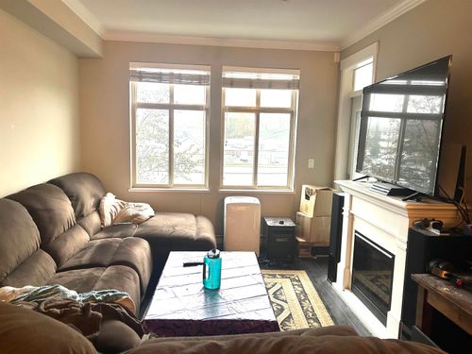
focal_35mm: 26
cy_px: 177
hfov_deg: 67.3
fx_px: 355
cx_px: 236
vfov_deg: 53.1
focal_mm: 5.7
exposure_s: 1/60
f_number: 1.5
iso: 160
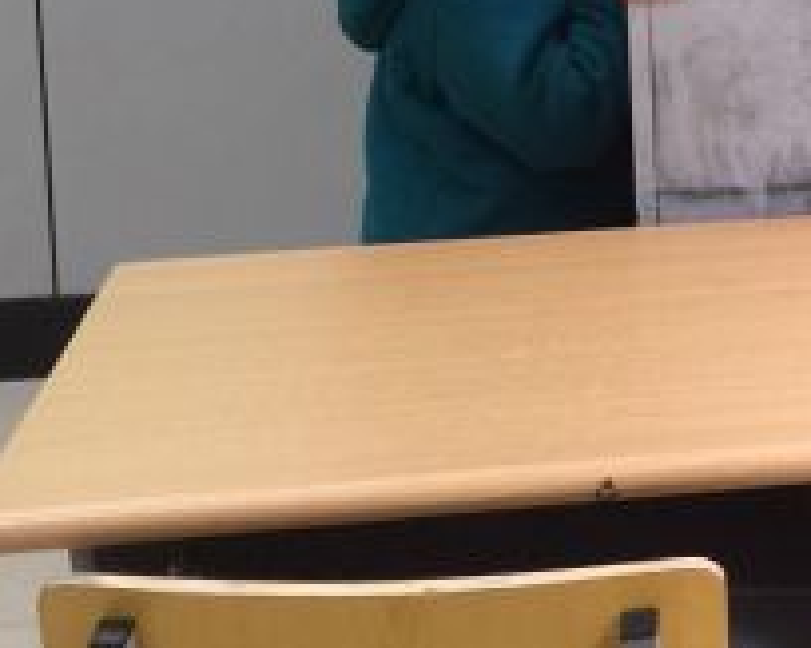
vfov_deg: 14.4
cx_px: 908
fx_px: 2327
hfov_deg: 18.9
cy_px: -413
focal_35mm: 97
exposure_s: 1/33
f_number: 2.2
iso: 64
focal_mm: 4.15
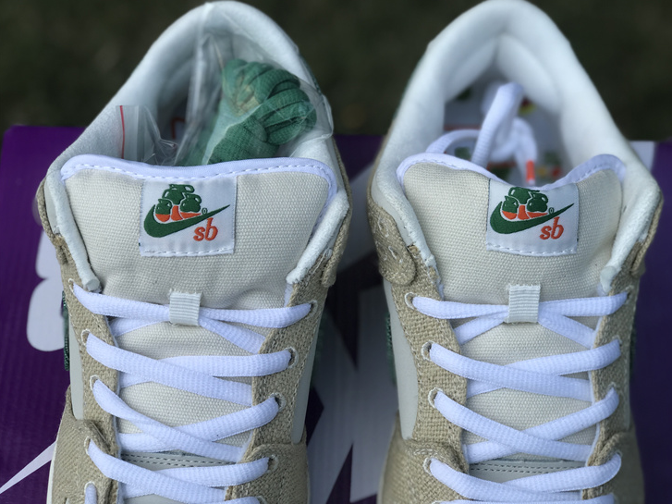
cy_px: 250
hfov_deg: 33.2
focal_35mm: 58
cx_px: 337
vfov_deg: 25.2
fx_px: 1126
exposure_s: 1/161
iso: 20
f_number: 2.8
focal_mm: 6.6
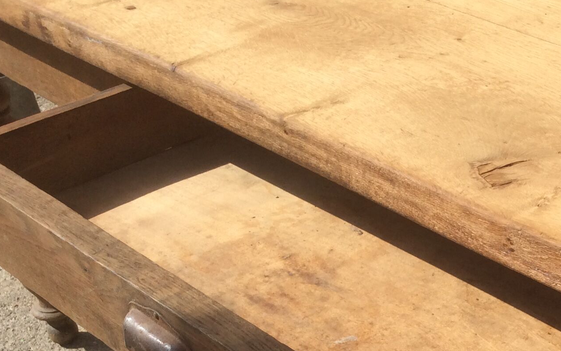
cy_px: 380
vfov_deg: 18.2
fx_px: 1055
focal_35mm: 69
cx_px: 499
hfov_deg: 28.7
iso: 32
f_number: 2.4
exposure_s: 1/1144
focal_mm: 3.3
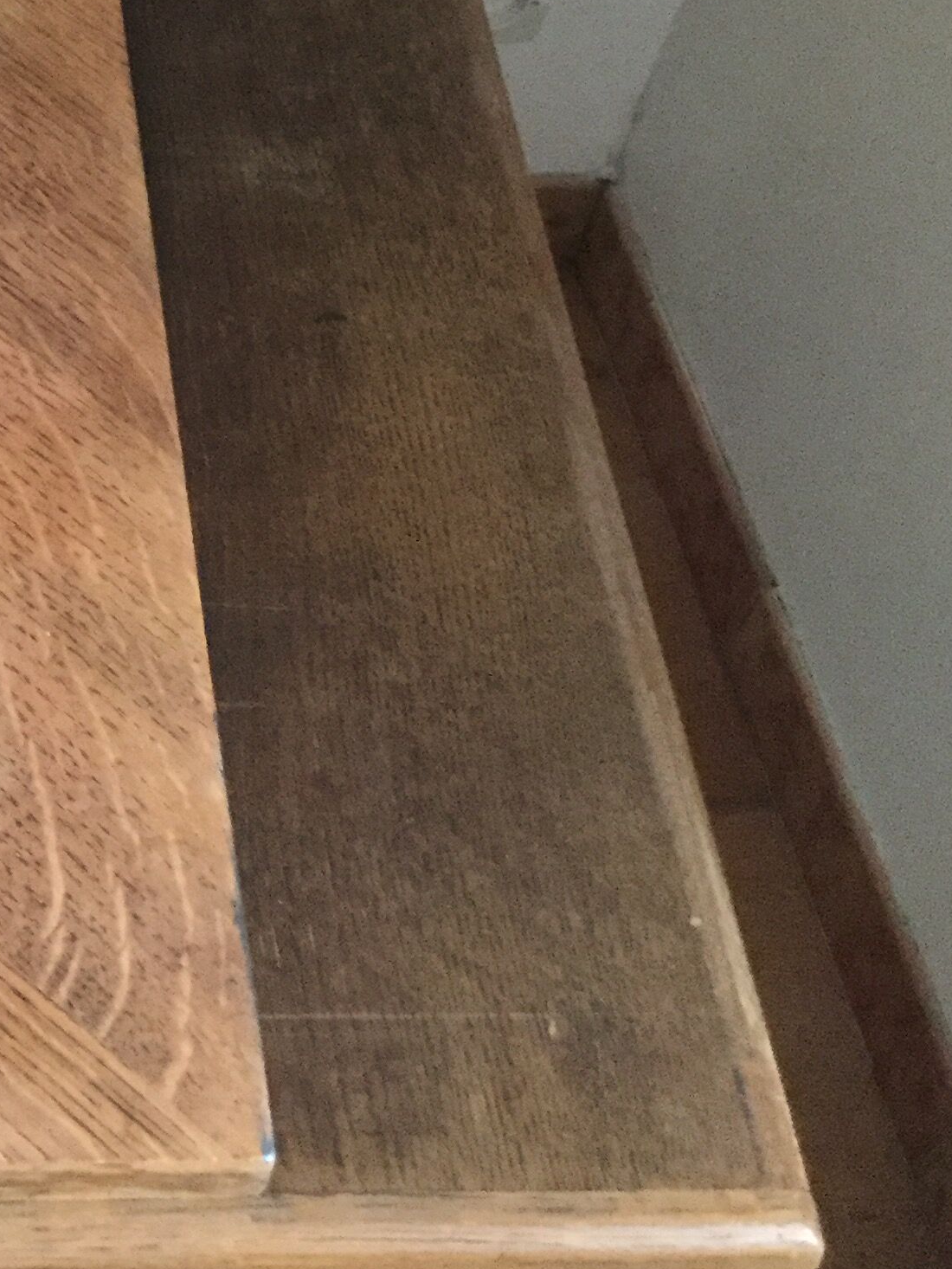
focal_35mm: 69
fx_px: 2529
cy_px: 323
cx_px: -68
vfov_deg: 27.8
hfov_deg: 20.4
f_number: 2.4
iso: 250
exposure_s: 1/17
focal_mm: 3.3
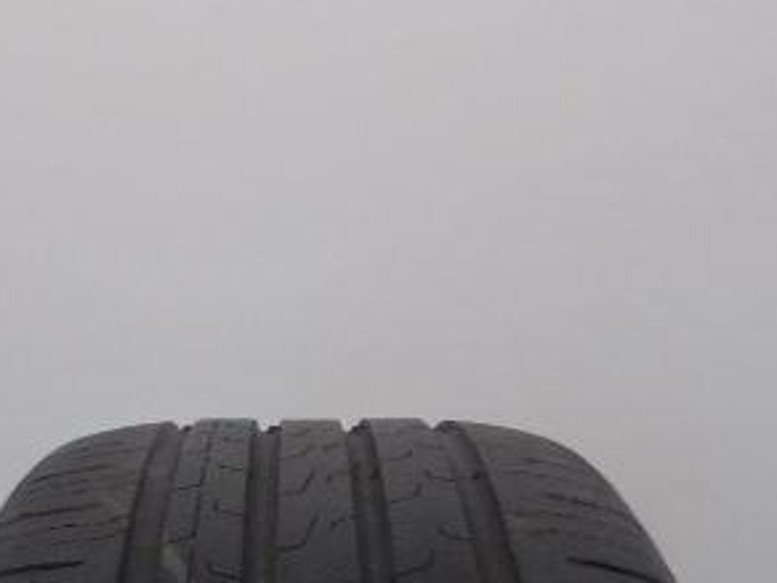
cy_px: 458
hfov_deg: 33.5
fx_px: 1279
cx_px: 263
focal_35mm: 57
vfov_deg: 25.3
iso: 100
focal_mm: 4.6
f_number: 3.5
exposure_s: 1/40
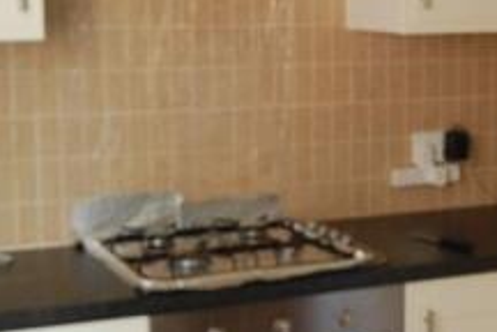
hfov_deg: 24.5
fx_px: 1132
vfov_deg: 16.6
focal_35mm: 82
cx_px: 368
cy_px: 203
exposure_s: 1/60
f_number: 4
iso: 400
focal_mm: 18
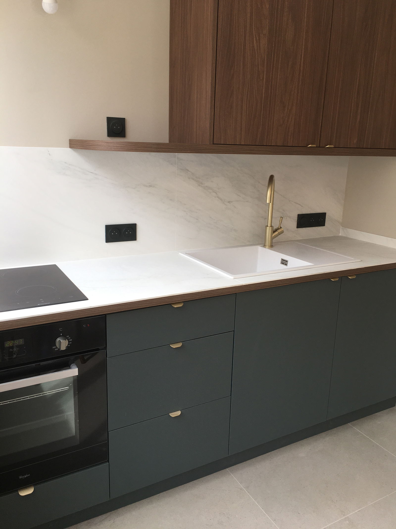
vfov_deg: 61.7
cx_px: 198
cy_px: 264
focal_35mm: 29
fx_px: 442
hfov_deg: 48.2
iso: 25
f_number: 2.2
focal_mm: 4.15
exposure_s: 1/100
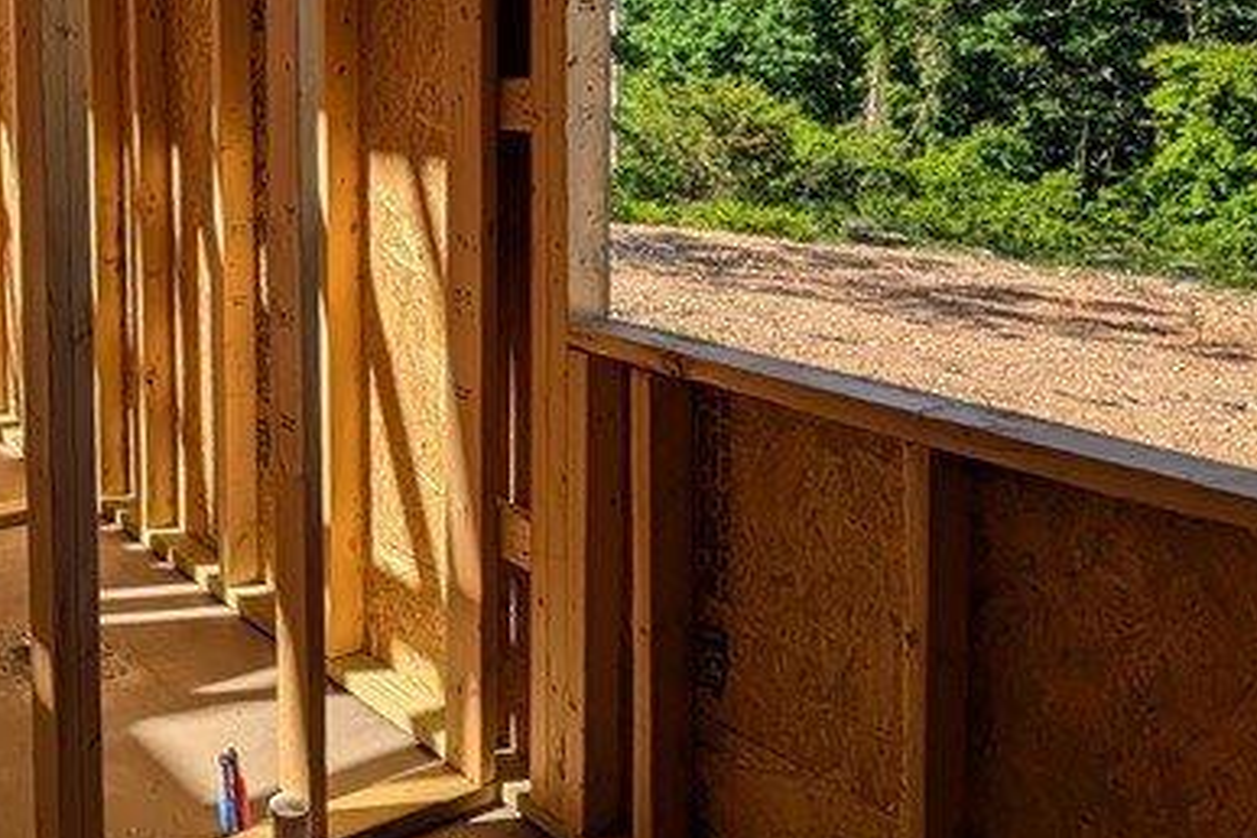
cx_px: 86
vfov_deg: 38.0
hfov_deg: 49.7
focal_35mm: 33
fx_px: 1152
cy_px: 127
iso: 46
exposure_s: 1/2342
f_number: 1.7
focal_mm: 2.02
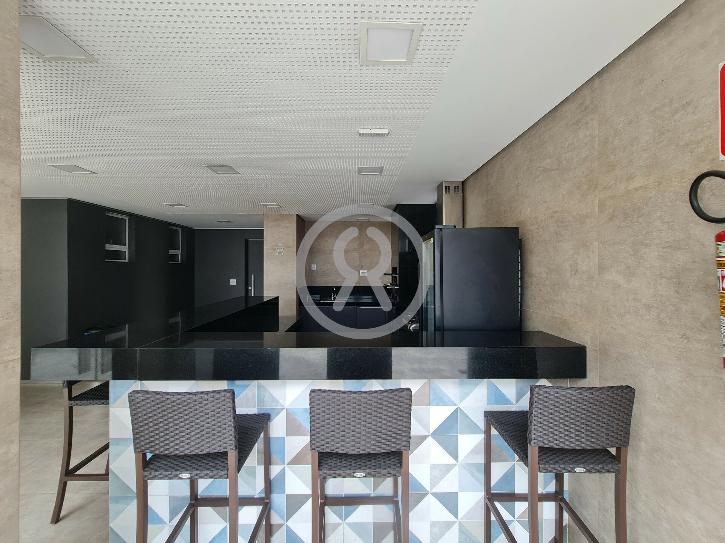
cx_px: 362
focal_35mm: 13
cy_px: 272
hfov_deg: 106.2
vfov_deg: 89.9
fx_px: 272
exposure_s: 1/120
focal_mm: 2.2
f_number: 2.2
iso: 100
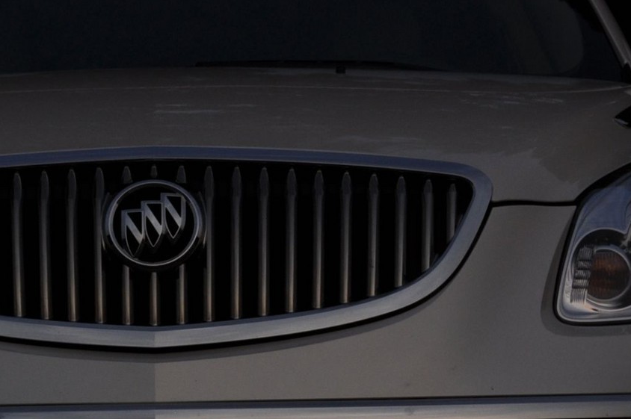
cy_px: 331
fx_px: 4281
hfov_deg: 8.4
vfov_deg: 5.6
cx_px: 156
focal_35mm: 244
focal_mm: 55
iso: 200
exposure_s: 1/400
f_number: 10
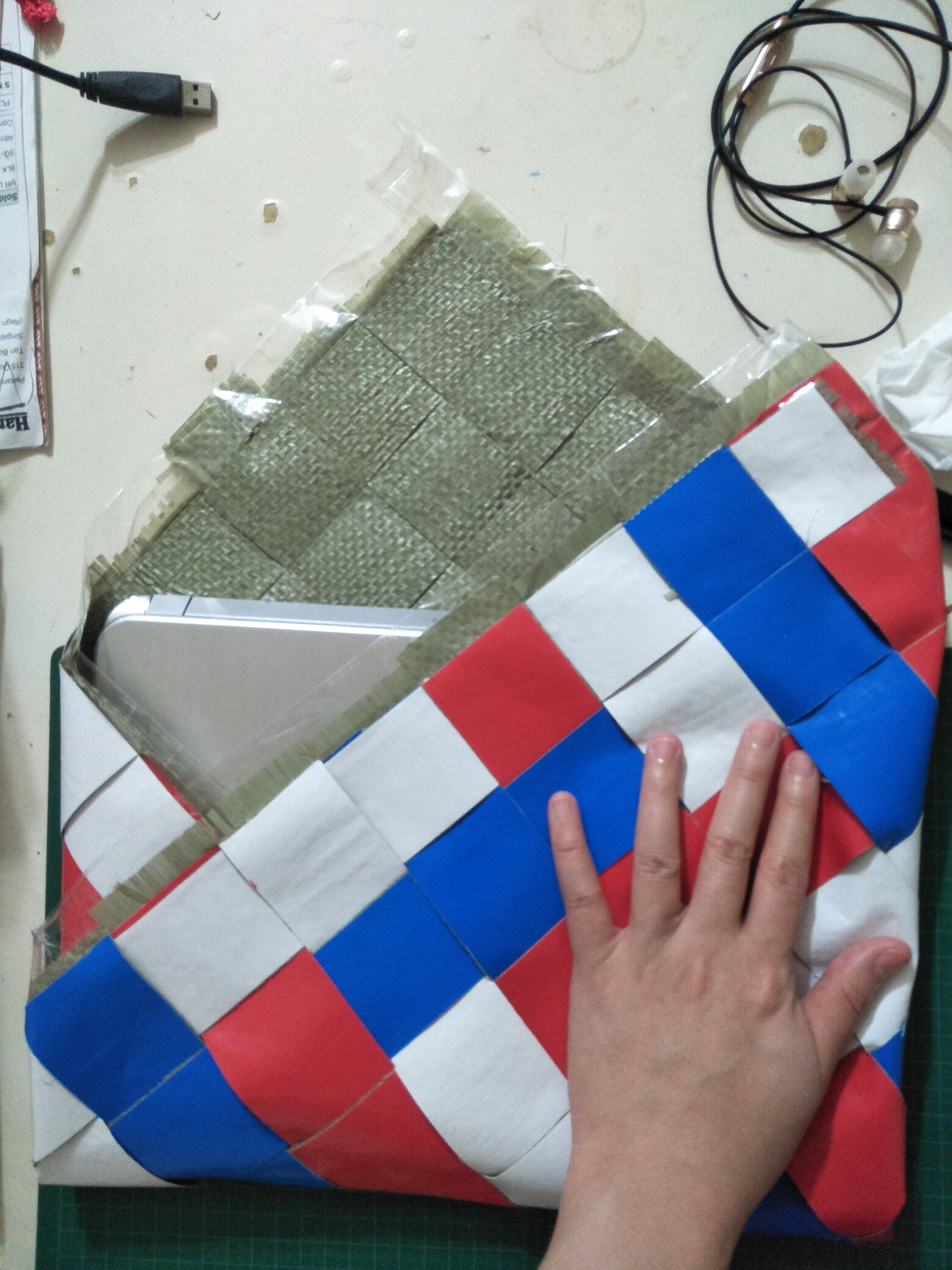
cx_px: 476
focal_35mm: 20
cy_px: 635
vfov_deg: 81.7
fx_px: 733
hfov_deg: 66.0
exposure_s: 1/25
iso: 508
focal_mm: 3.46
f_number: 2.2
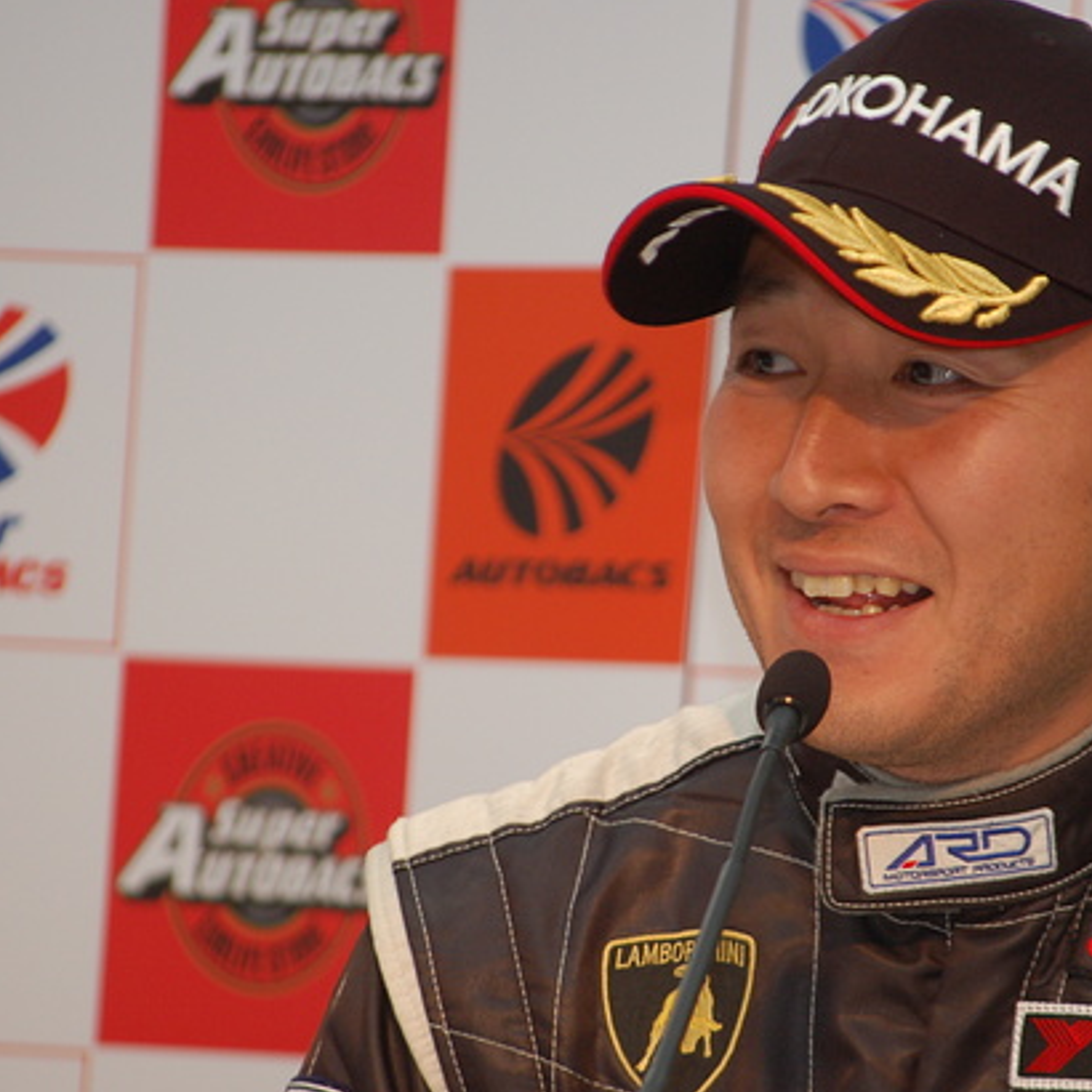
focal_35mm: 370
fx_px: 13196
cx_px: 703
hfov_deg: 4.7
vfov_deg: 4.7
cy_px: 589
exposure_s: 1/60
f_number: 5.3
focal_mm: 165
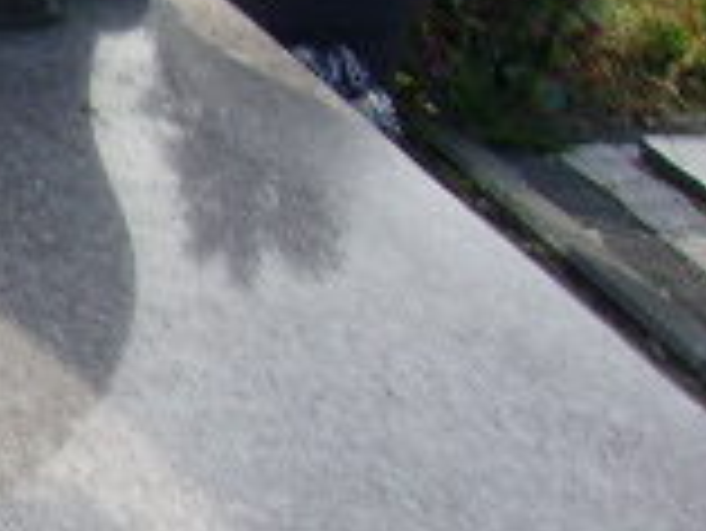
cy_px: 180
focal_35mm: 110
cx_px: -621
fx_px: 2245
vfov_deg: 13.5
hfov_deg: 15.1
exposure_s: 1/40
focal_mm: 4.9
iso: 80
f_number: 10.4
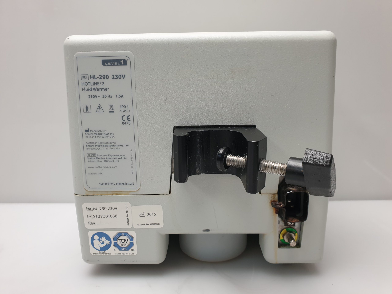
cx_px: 196
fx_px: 294
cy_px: 147
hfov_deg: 67.3
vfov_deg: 53.1
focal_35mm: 26
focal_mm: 4.3
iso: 80
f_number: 2.4
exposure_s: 1/100
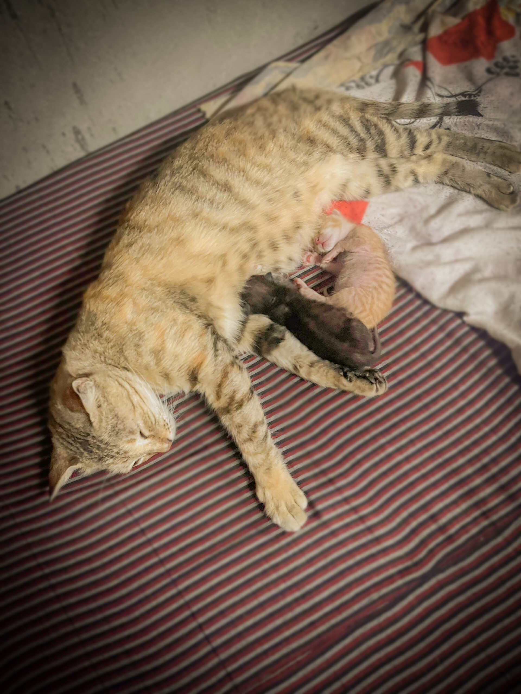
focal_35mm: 26
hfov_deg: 53.1
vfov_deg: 67.3
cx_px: 260
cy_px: 347
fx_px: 522
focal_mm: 5.1
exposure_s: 1/25
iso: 500
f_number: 1.6
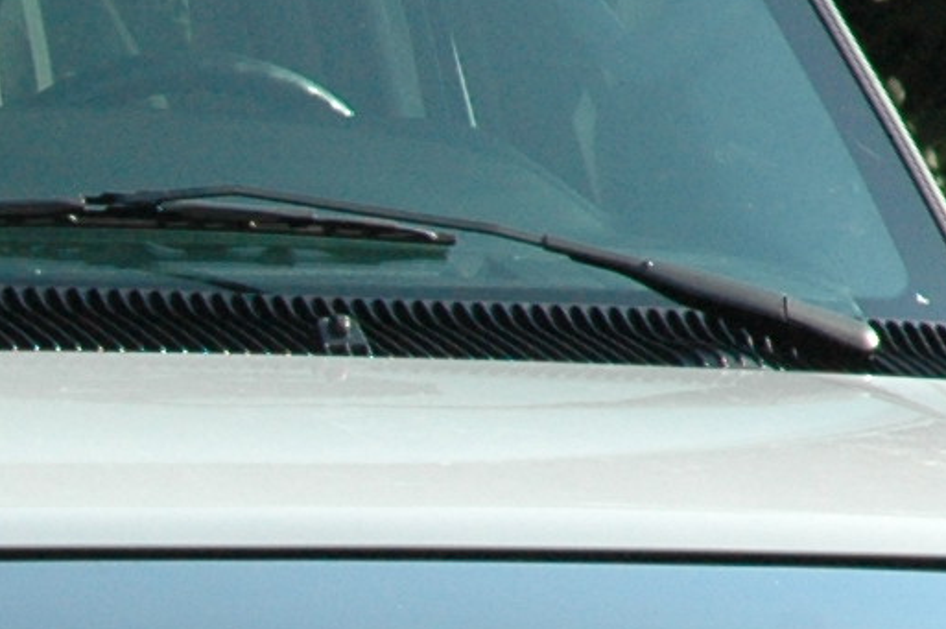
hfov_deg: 3.3
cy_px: 920
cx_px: -889
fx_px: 16171
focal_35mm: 616
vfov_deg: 2.2
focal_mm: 70
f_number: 11
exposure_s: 1/500
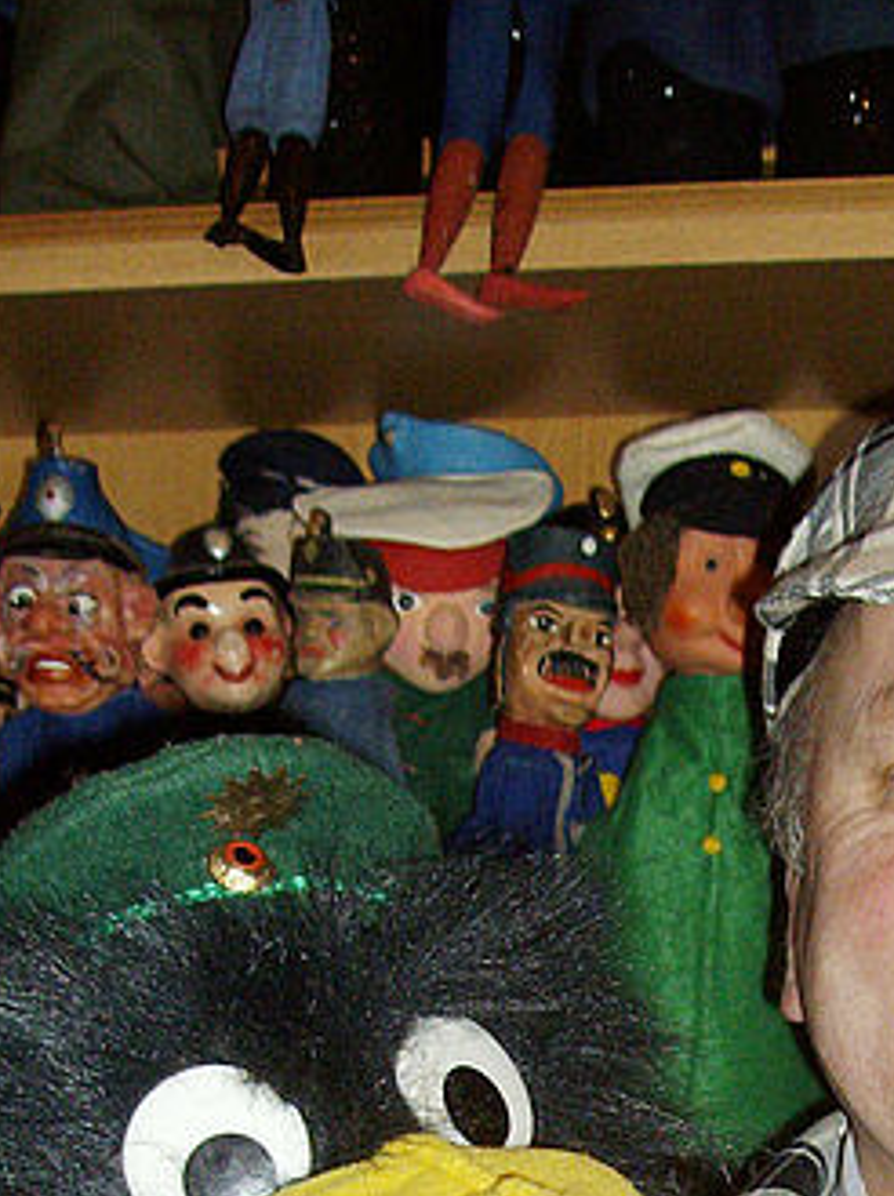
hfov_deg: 15.2
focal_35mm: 95
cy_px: 1558
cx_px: 959
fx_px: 3278
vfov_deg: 19.1
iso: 160
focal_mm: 6
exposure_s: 1/50
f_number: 2.7
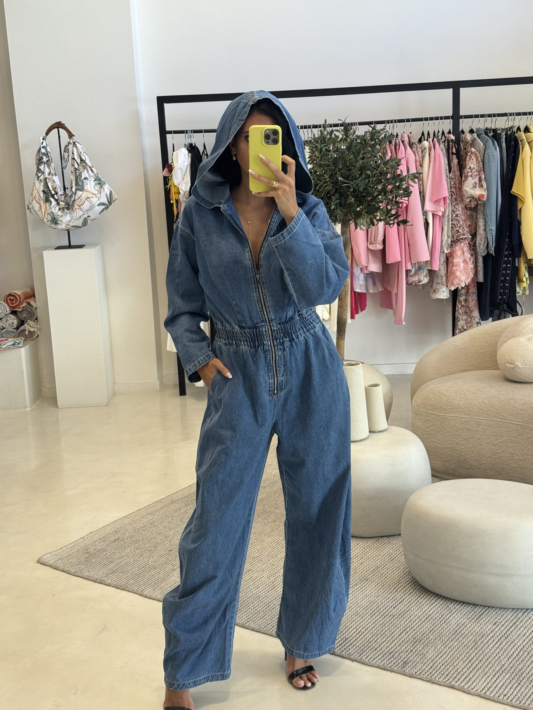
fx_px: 985
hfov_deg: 30.3
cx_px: 266
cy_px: 355
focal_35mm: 48
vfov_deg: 39.7
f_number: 1.78
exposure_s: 1/121
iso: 50
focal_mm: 6.76
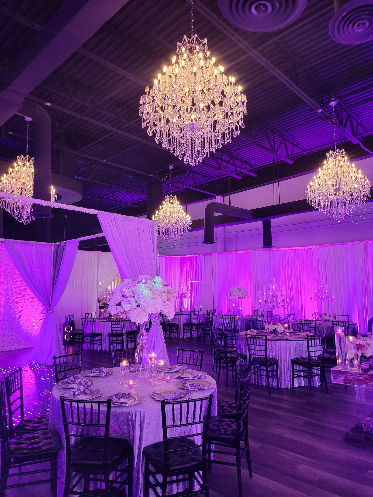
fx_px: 345
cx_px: 186
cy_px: 248
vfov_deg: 71.6
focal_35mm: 24
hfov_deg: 56.8
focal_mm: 5
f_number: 1.8
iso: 400
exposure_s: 1/39
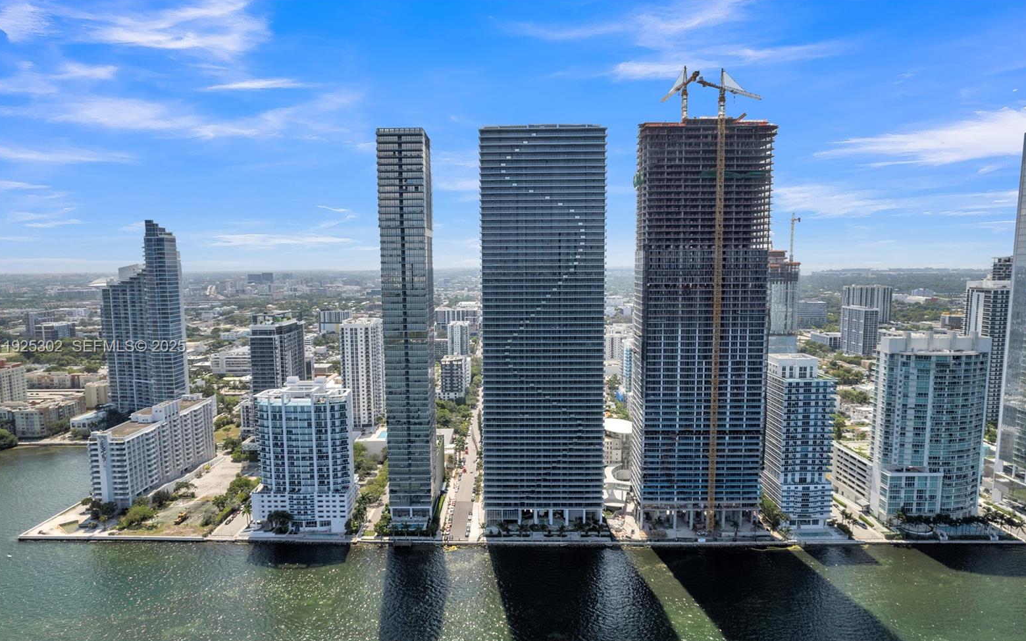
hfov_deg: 77.2
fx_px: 643
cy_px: 348
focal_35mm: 23
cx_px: 507
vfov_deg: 52.9
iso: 100
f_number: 2.8
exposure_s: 1/3000
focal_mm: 8.38
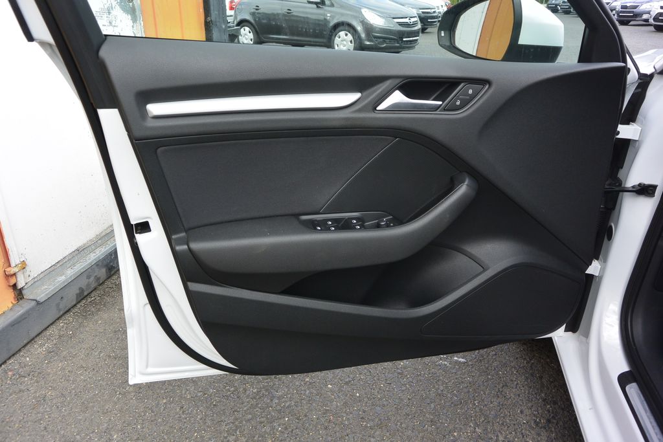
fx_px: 497
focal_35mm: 27
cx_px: 332
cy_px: 221
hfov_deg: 67.4
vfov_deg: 47.9
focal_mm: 10
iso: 160
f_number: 4
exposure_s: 1/250
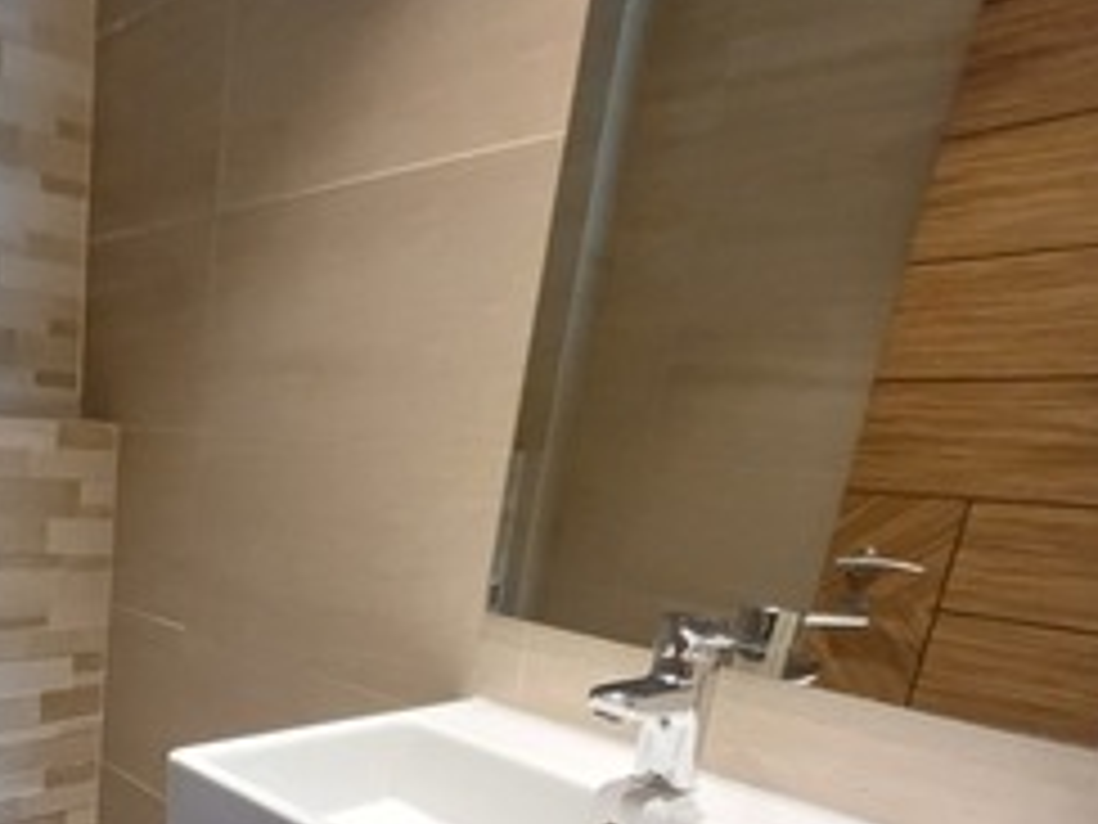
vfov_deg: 42.9
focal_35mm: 30
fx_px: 952
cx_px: 133
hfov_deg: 53.4
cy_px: 741
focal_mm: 1.64
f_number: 2.2
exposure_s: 1/25
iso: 400
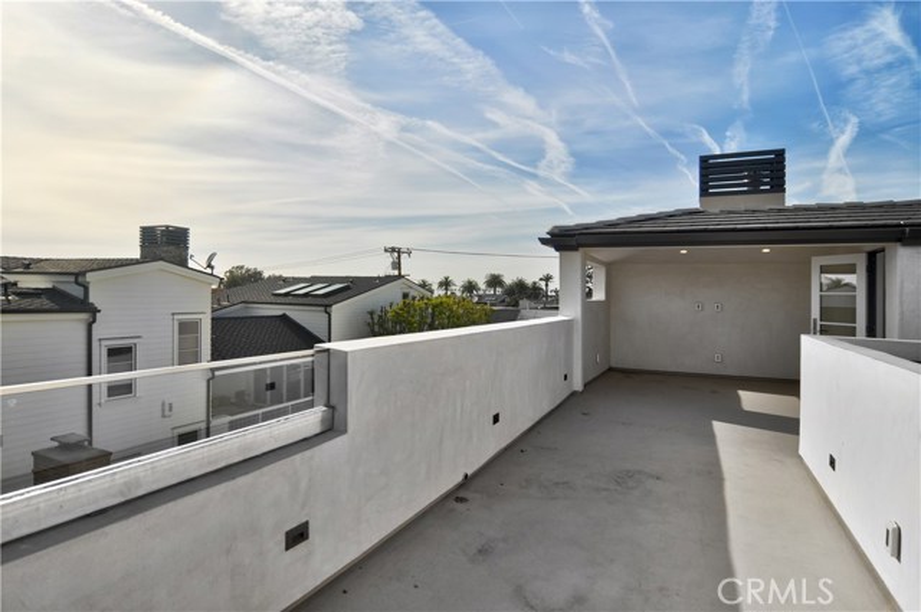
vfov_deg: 67.2
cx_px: 460
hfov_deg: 90.1
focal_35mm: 18
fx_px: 460
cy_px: 306
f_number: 6.3
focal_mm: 12
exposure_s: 1/1250
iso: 125
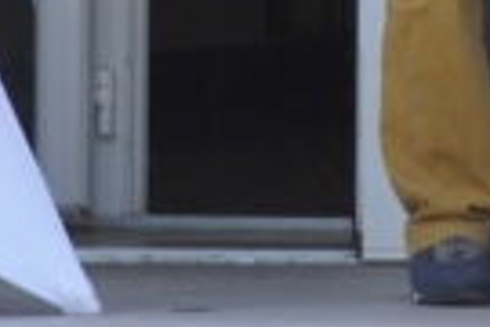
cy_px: -685
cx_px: 777
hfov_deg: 2.6
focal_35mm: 797
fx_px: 10847
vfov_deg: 1.7
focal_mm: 70
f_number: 5.6
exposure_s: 1/160
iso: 250
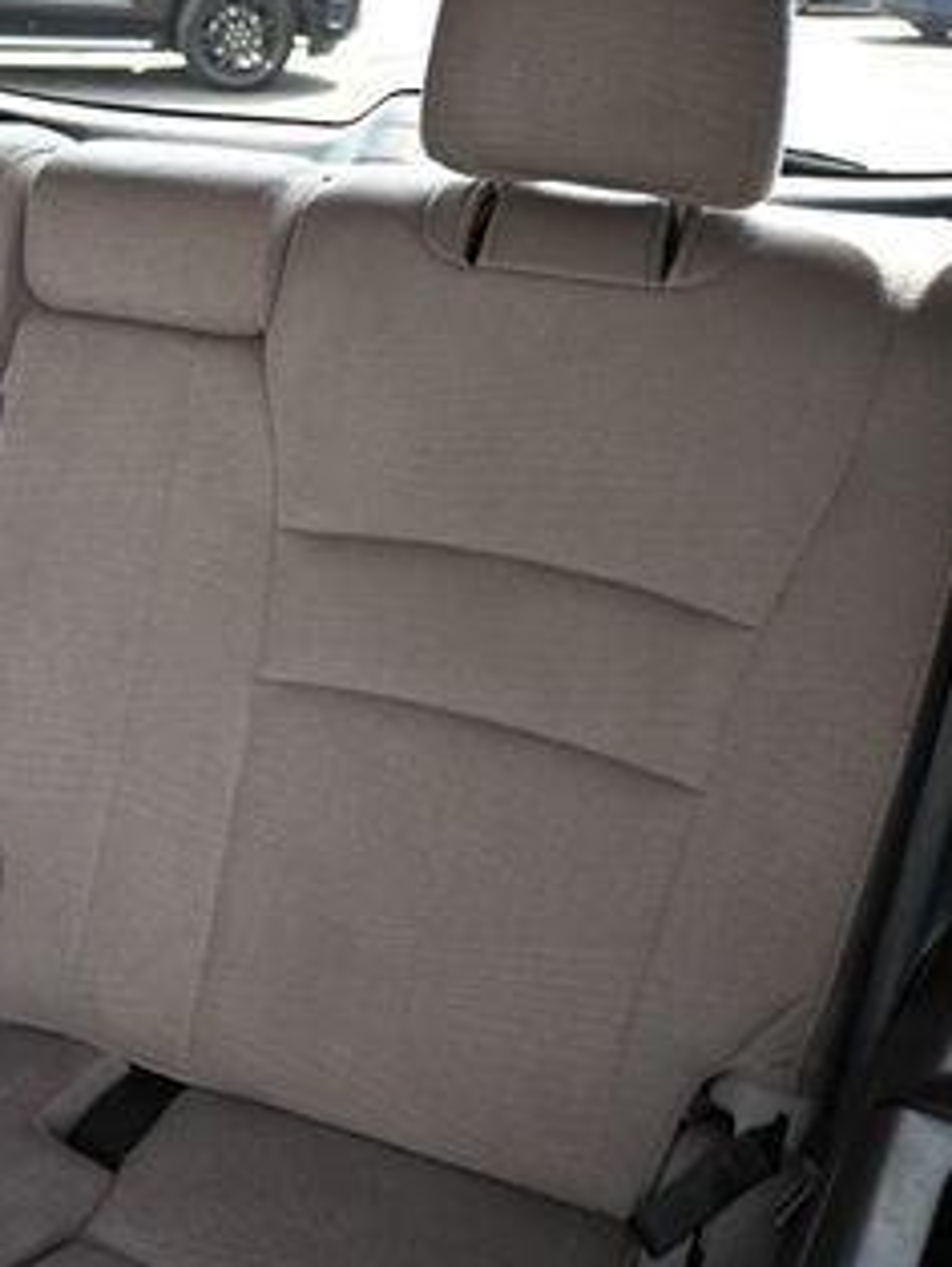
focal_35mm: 47
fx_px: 1721
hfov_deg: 30.0
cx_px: 157
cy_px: 646
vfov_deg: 40.4
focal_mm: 16
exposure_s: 1/125
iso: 900
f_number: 3.5
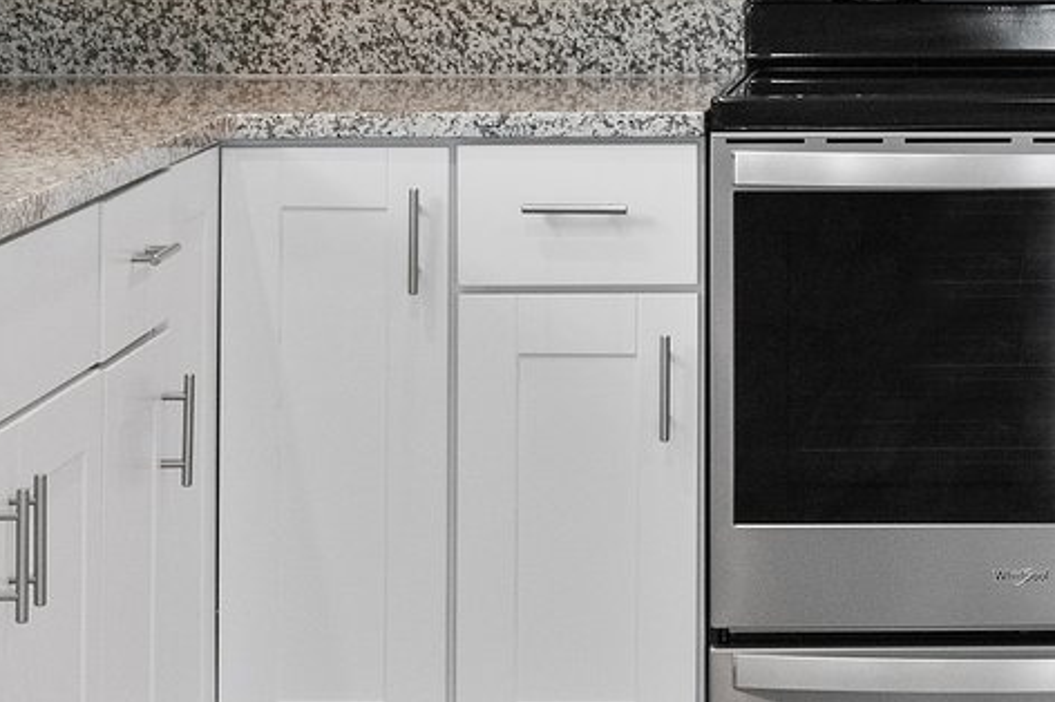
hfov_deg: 13.2
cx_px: 1180
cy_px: -364
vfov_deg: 8.8
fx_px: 4451
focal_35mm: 152
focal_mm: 35
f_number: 8
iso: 2000
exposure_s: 1/30
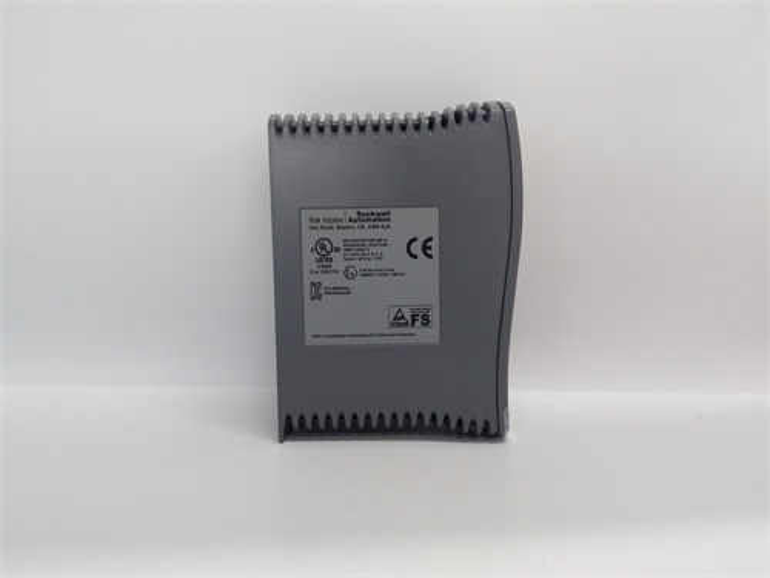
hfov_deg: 65.3
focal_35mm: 27
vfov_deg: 51.4
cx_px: 385
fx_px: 601
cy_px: 289
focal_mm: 3.79
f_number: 2
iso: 128
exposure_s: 1/33
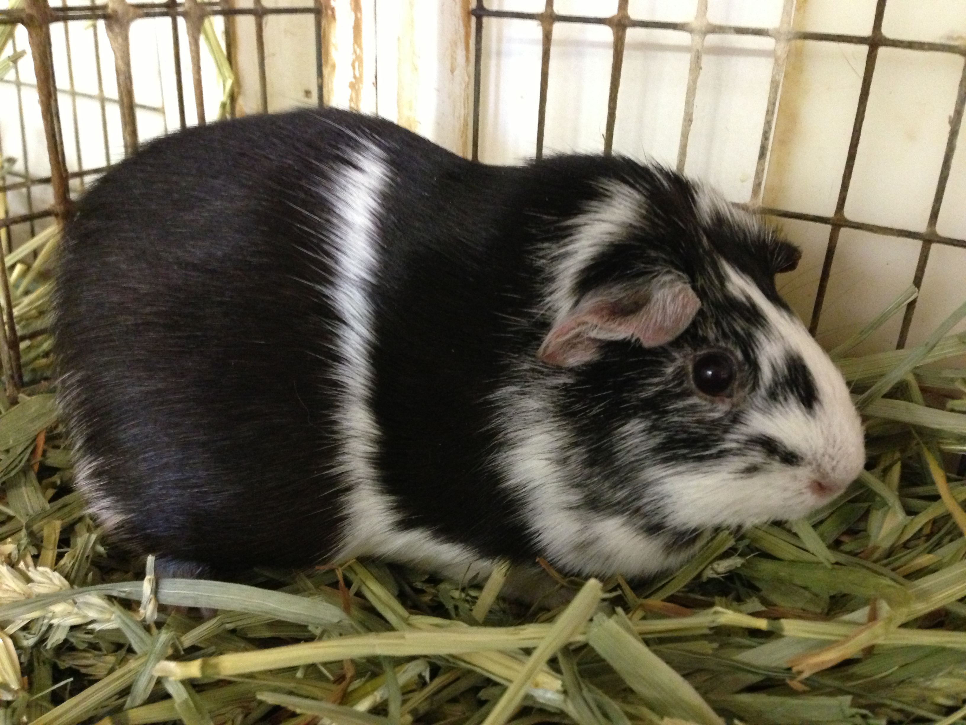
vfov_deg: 42.9
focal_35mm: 33
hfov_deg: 55.4
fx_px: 921
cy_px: 362
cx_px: 483
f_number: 2.4
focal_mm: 4.13
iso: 640
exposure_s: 1/15
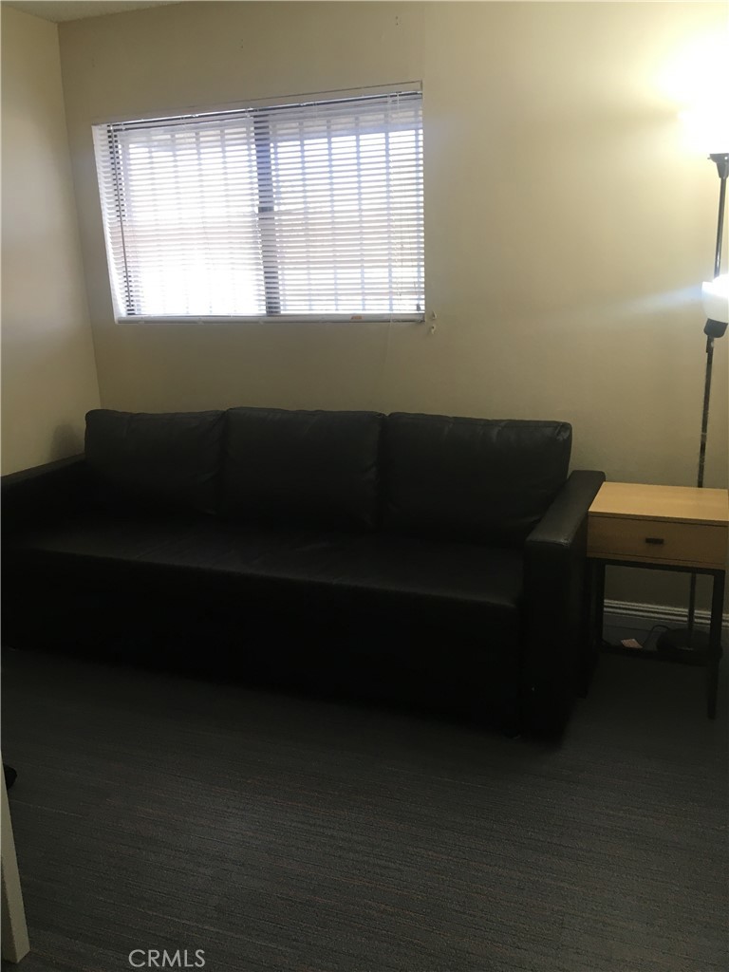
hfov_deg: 48.2
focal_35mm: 29
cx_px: 364
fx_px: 814
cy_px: 486
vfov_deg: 61.7
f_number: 2.2
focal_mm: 4.15
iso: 32
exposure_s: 1/30
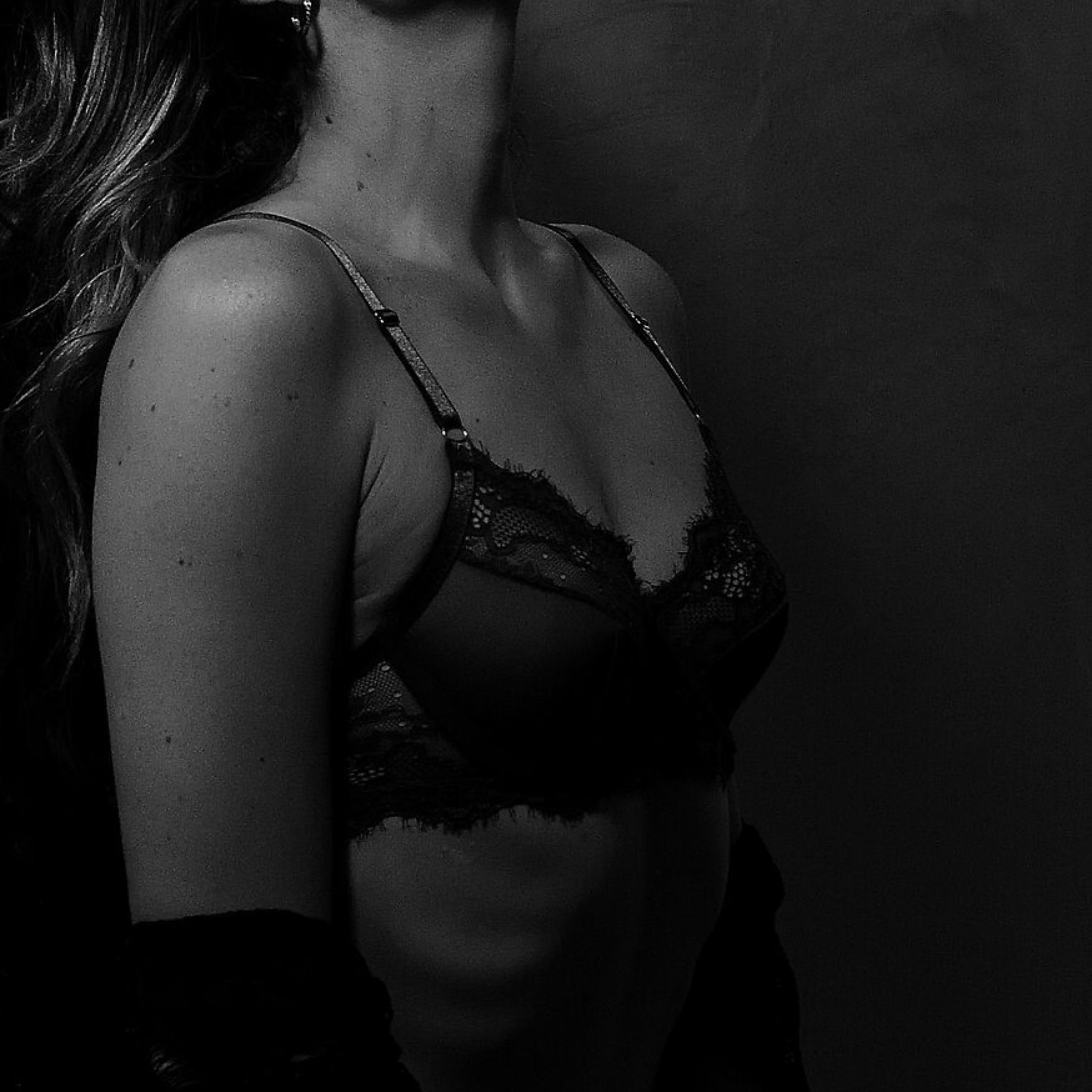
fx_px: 3997
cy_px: 347
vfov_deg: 15.5
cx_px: 424
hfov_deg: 15.5
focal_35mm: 112
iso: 1250
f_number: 4.5
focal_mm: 32
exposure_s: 1/125
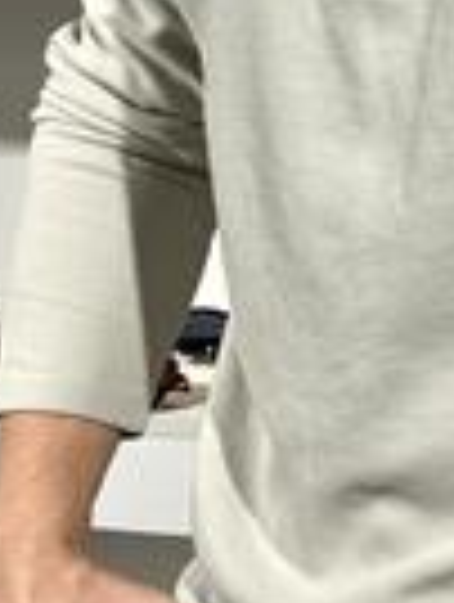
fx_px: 2911
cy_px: -18
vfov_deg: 11.7
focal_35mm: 167
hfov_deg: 8.8
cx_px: 571
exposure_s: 1/320
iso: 64
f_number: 1.78
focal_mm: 6.76
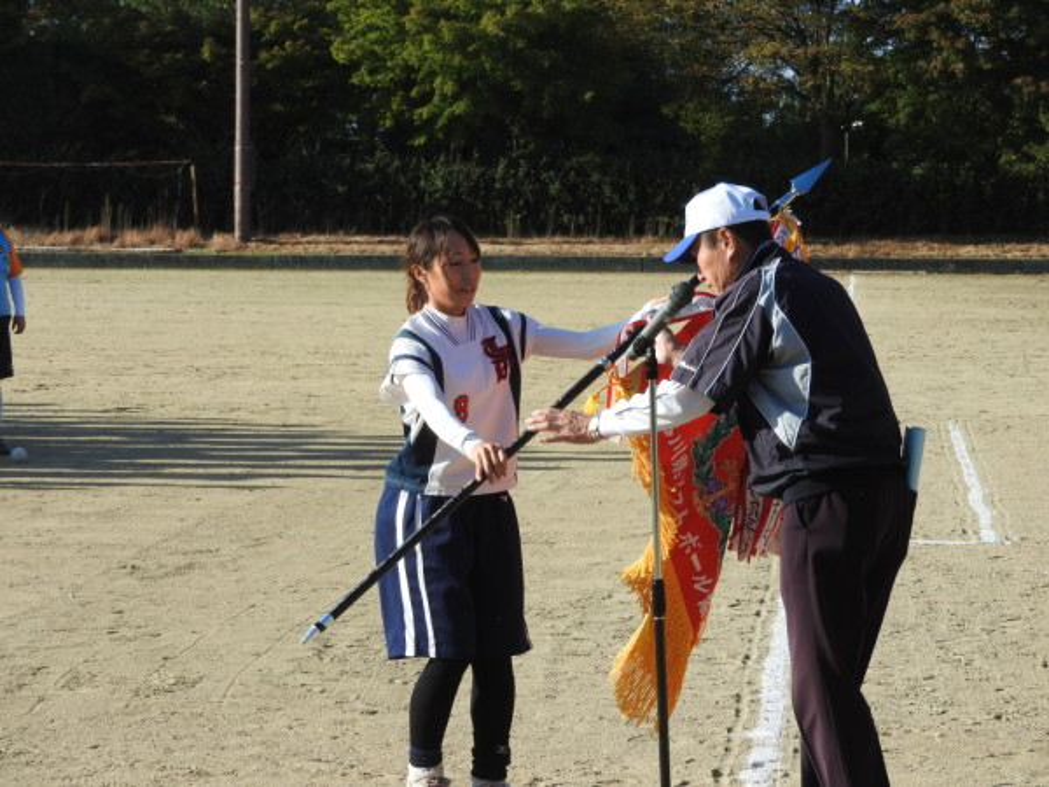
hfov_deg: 17.1
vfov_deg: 12.9
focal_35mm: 115
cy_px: 394
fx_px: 3485
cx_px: 524
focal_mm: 20.6
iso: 100
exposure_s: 1/400
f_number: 5
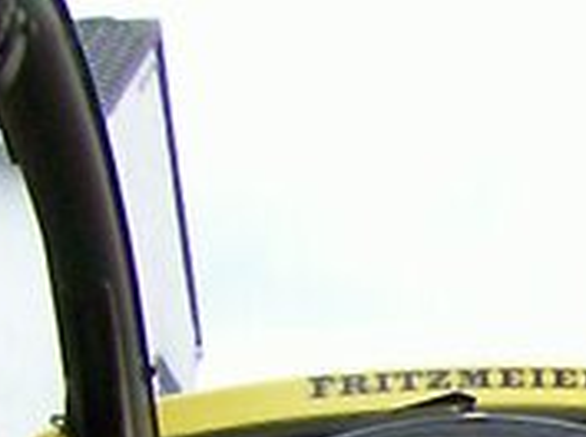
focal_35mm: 231
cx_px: 1828
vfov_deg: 6.2
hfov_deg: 7.4
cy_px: 851
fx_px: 3903
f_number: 2.7
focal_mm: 5.6
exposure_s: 1/233
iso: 80
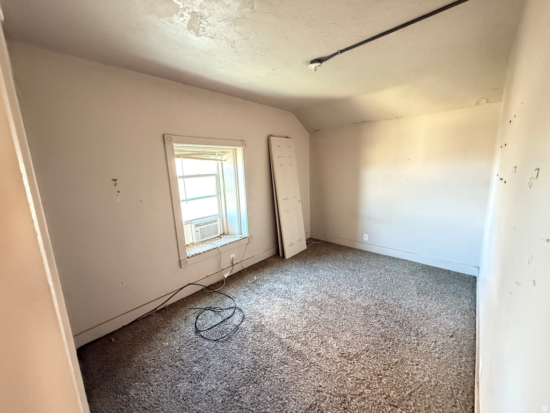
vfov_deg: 85.7
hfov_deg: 102.1
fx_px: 222
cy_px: 206
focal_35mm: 14
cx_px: 275
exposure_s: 1/40
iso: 1250
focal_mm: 2.22
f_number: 2.2
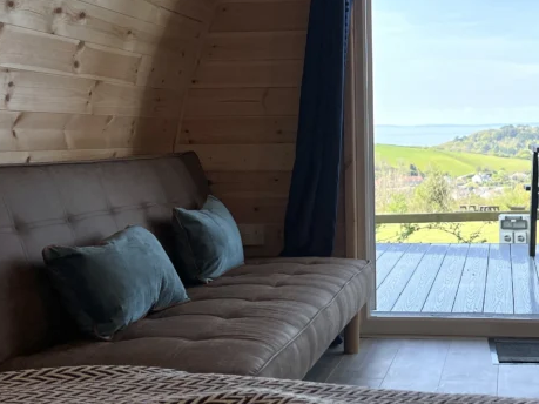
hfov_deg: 32.8
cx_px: 382
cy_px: 222
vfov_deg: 25.2
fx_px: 903
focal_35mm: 58
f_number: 1.5
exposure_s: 1/2045
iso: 50
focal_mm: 5.7
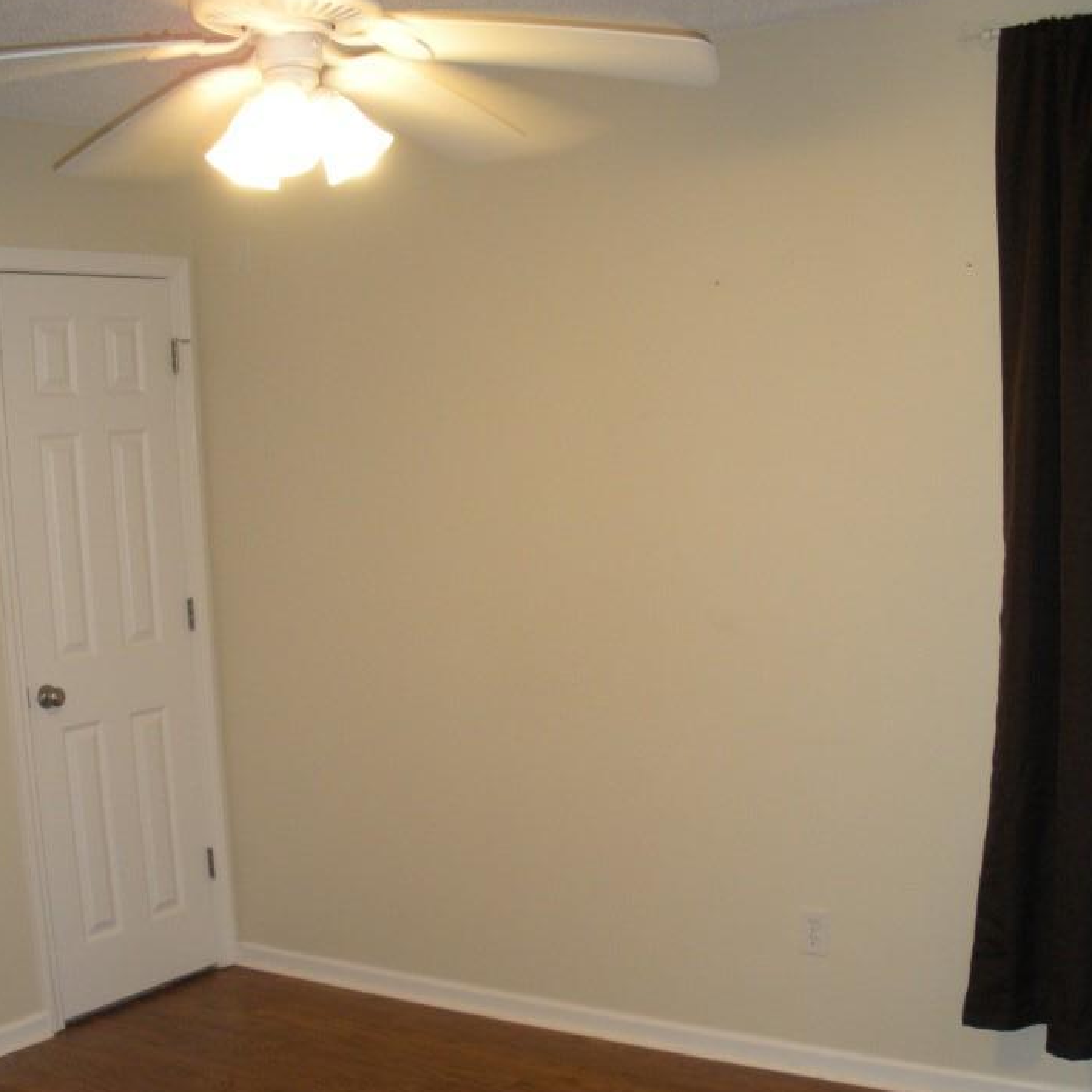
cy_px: 770
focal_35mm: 46
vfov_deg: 36.2
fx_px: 1642
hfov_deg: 36.8
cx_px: 560
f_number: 3.5
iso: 208
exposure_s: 1/30
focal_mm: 6.3
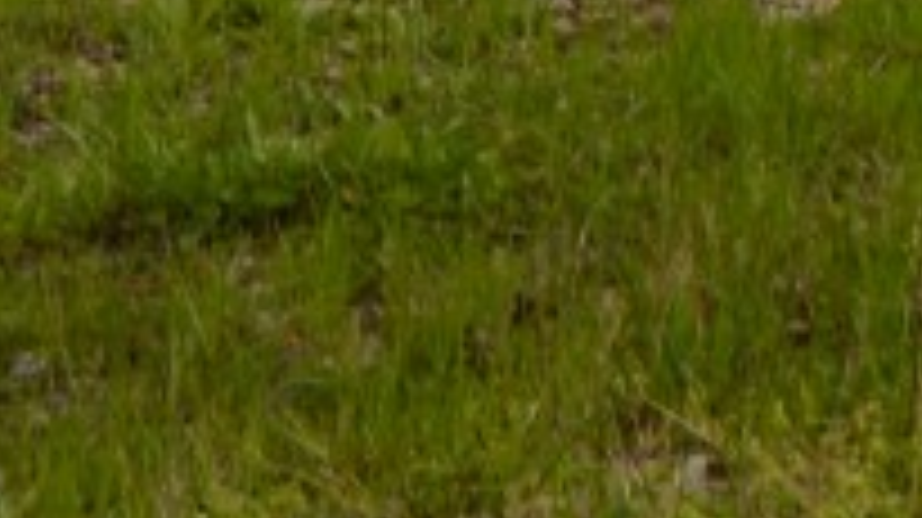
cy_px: -1617
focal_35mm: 224
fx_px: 5473
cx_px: 2784
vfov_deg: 4.8
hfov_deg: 8.2
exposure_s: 1/250
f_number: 8
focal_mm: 18
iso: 100
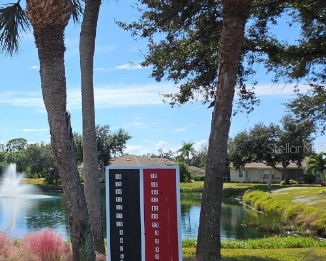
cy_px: 148
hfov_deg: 36.1
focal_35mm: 46
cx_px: -5
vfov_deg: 32.7
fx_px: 444
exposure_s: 1/1814
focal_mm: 5.4
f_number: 1.8
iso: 25
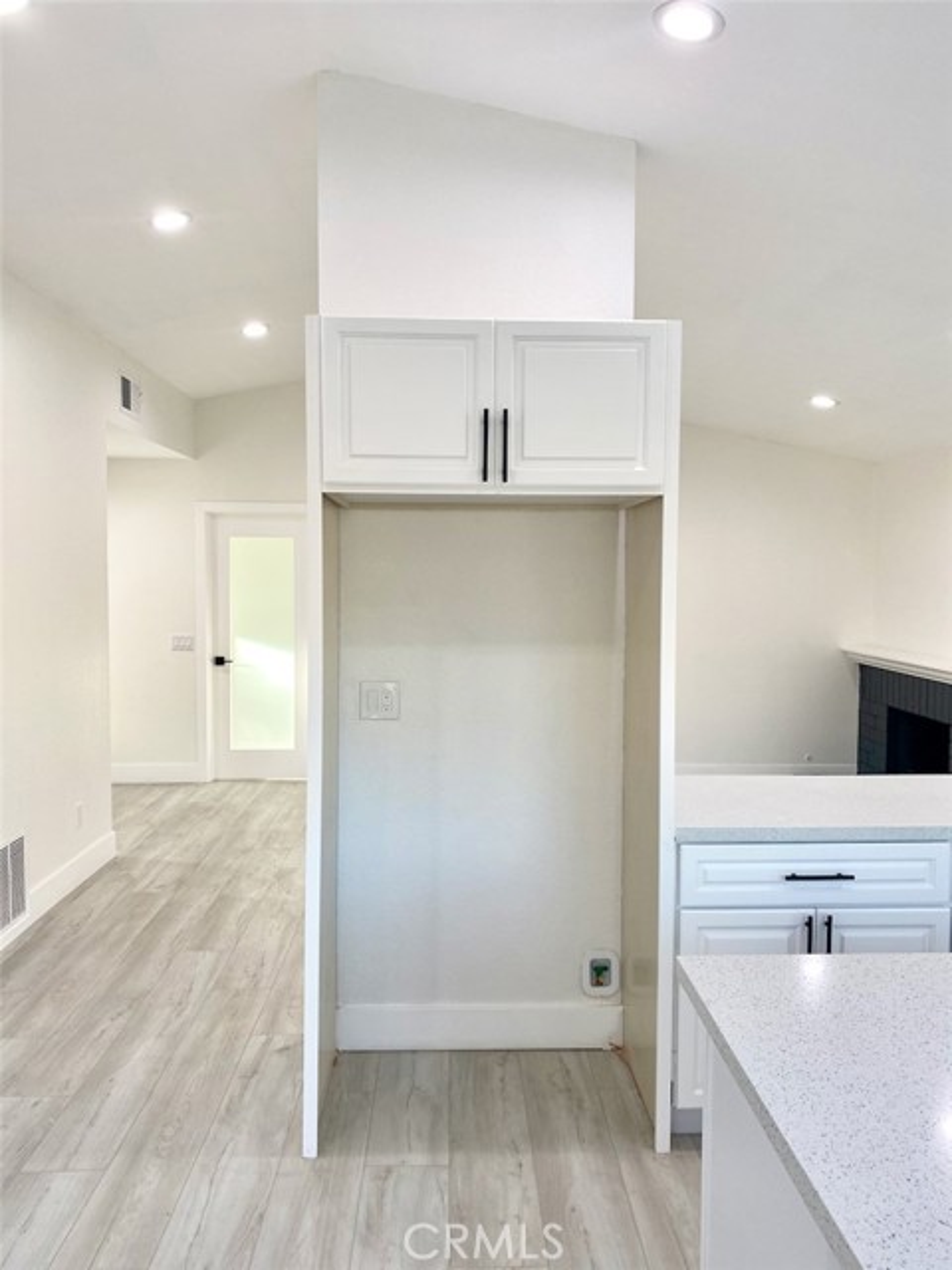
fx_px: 953
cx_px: 476
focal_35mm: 26
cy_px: 635
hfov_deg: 53.1
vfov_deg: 67.3
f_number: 1.8
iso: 50
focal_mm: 4.25
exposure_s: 1/120
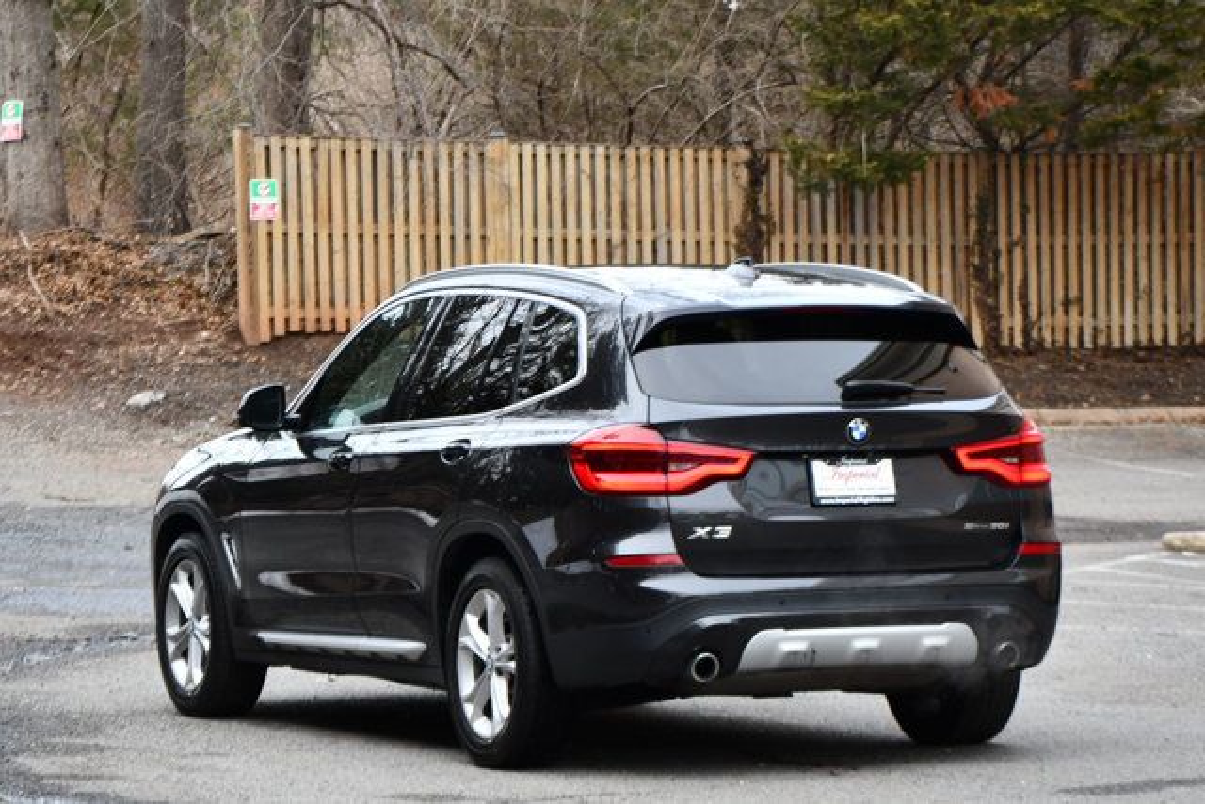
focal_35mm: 147
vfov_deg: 9.3
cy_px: 402
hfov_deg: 14.0
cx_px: 602
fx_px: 4921
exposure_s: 1/250
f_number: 5
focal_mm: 98
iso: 400
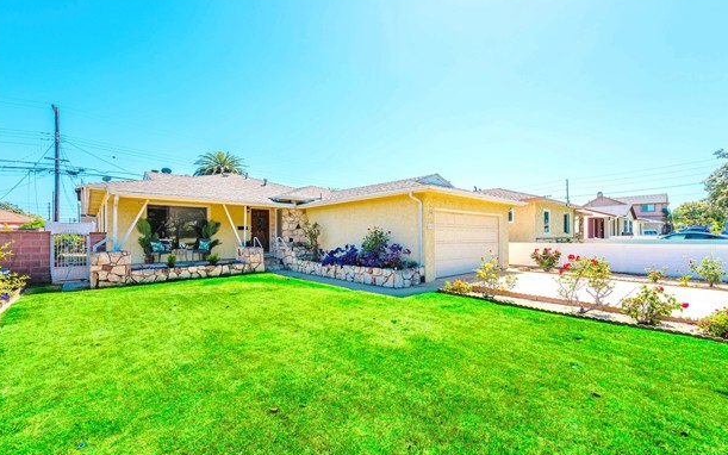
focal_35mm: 16
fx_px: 317
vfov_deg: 71.2
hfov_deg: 97.8
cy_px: 239
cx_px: 367
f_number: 8
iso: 100
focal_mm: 15
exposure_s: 1/320
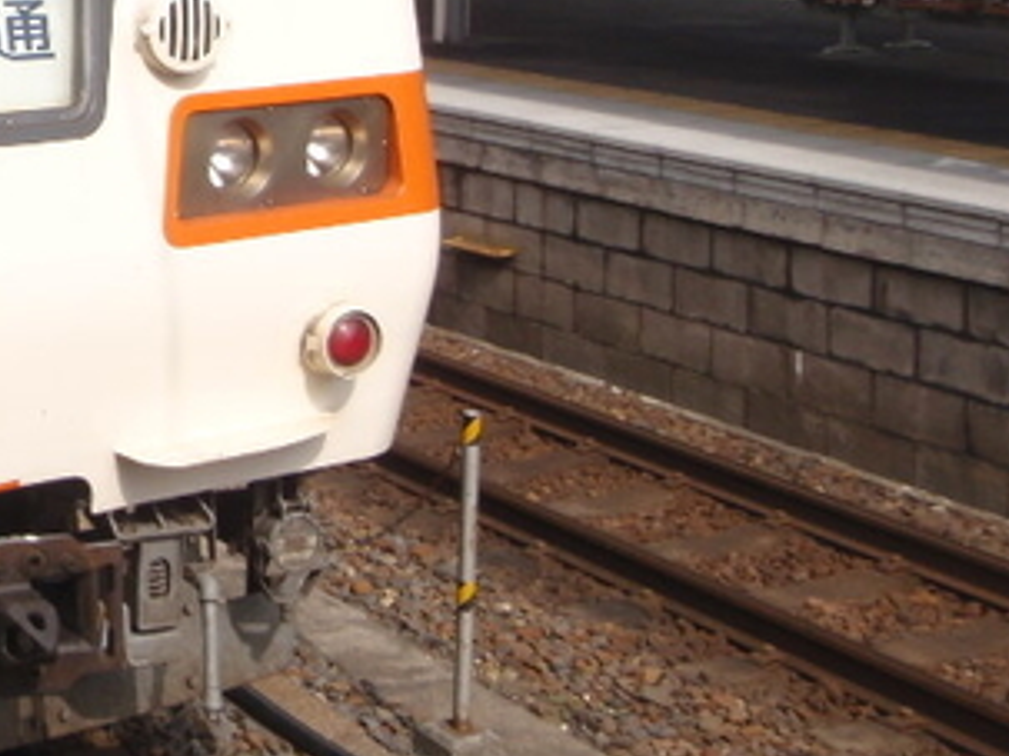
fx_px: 2156
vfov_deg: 19.5
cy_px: 77
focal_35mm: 74
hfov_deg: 23.3
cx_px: -306
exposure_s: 1/640
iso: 64
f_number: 3.5
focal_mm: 5
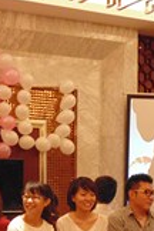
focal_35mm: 105
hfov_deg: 13.0
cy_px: 205
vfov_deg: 19.1
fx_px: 674
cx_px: 70
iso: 400
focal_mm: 7.4
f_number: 3.6
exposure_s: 1/25
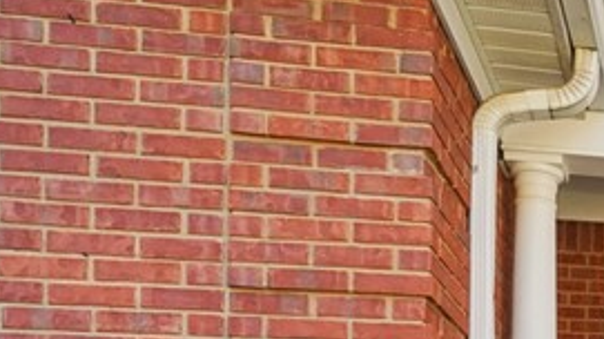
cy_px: 577
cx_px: 1001
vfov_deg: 16.5
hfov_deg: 23.3
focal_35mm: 63
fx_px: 1008
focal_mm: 10
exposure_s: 1/30
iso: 125
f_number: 8
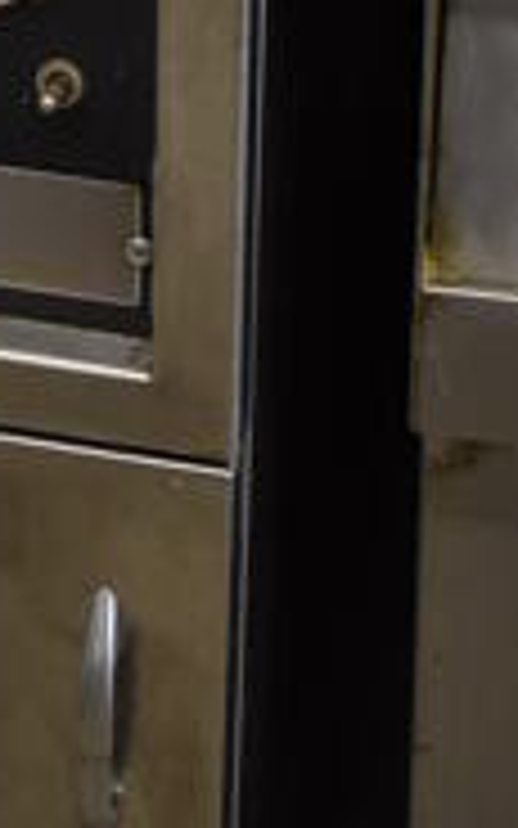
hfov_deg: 7.4
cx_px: -167
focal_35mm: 175
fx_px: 3942
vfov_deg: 11.3
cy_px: -574
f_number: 3.8
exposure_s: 1/125
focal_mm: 23
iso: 1400
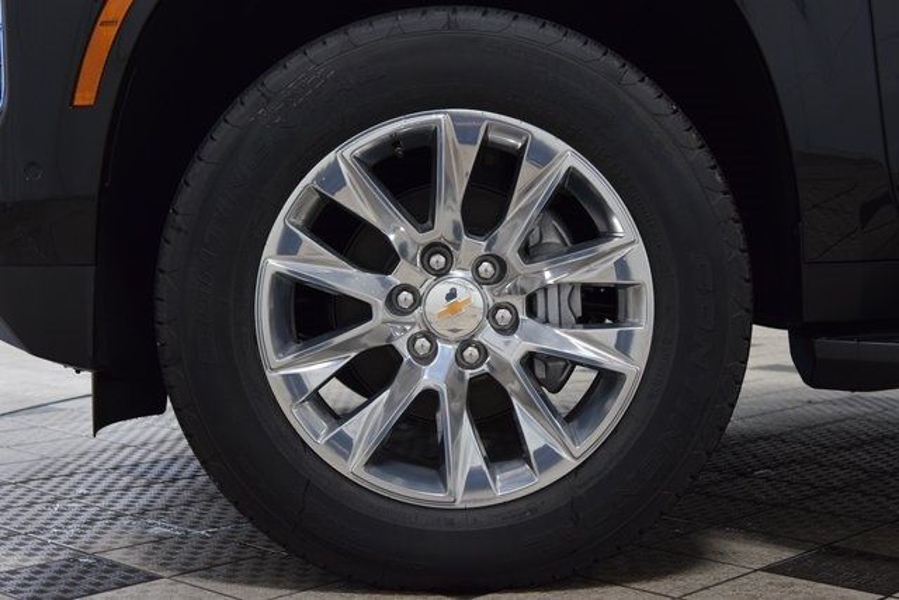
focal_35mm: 57
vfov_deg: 23.8
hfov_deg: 35.0
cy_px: 300
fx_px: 1424
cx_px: 450
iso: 1600
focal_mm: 38
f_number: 5.6
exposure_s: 1/60
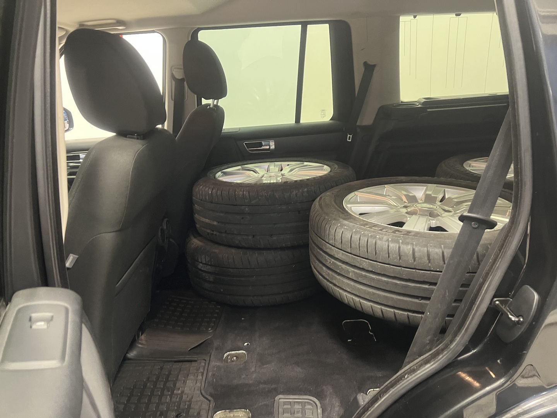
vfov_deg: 53.1
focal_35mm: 26
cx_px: 278
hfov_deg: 67.3
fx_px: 418
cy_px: 209
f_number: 1.5
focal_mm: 5.7
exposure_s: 1/33
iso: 400
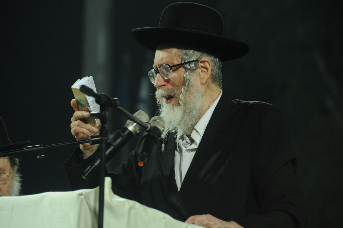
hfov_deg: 8.1
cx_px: 172
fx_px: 2427
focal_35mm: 255
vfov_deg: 5.4
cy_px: 114
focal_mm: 170
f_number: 5.6
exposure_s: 1/80
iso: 800
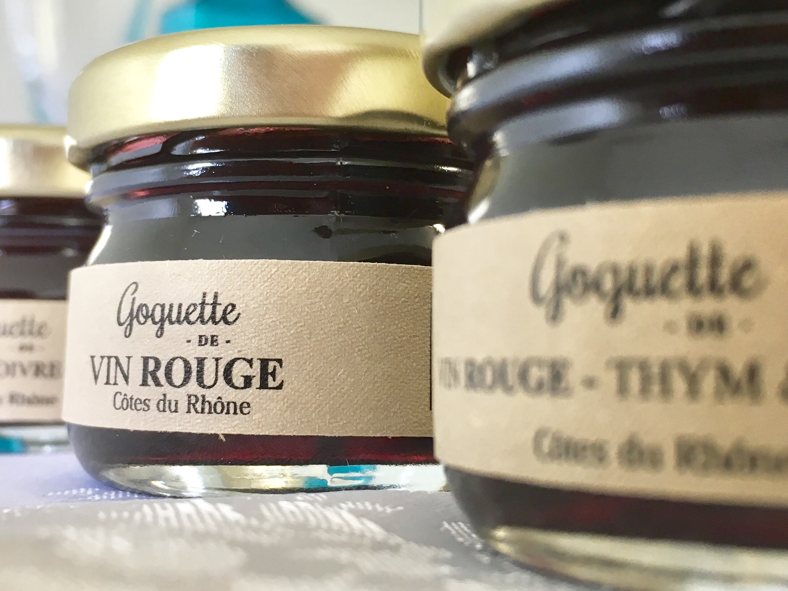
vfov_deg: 31.3
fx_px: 1047
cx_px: 380
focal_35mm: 46
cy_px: 207
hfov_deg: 41.2
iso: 40
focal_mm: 4.15
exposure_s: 1/33
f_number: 2.2
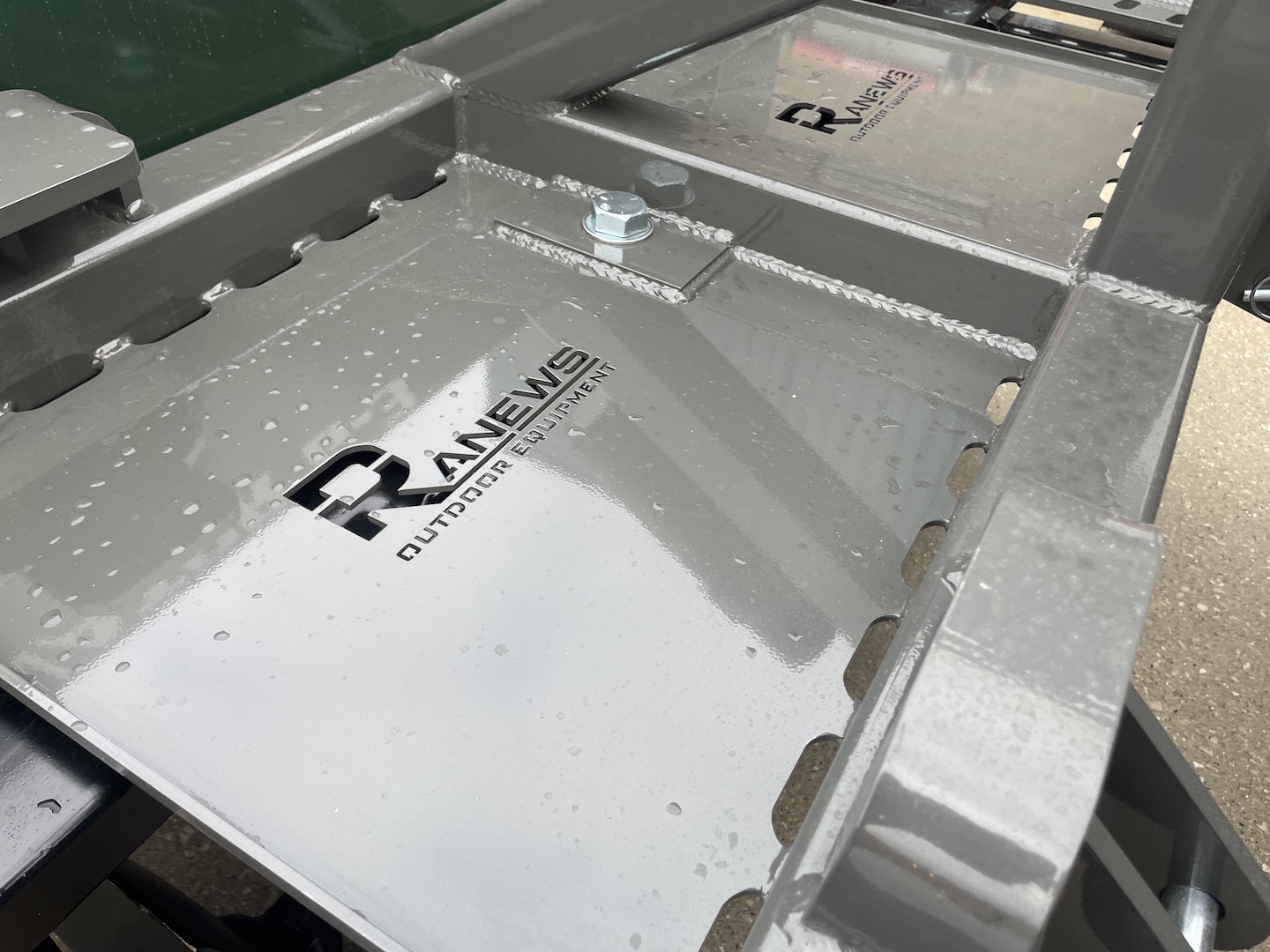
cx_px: 635
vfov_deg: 53.1
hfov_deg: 67.3
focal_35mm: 26
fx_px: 954
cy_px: 476
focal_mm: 4.2
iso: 32
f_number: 1.6
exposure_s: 1/296
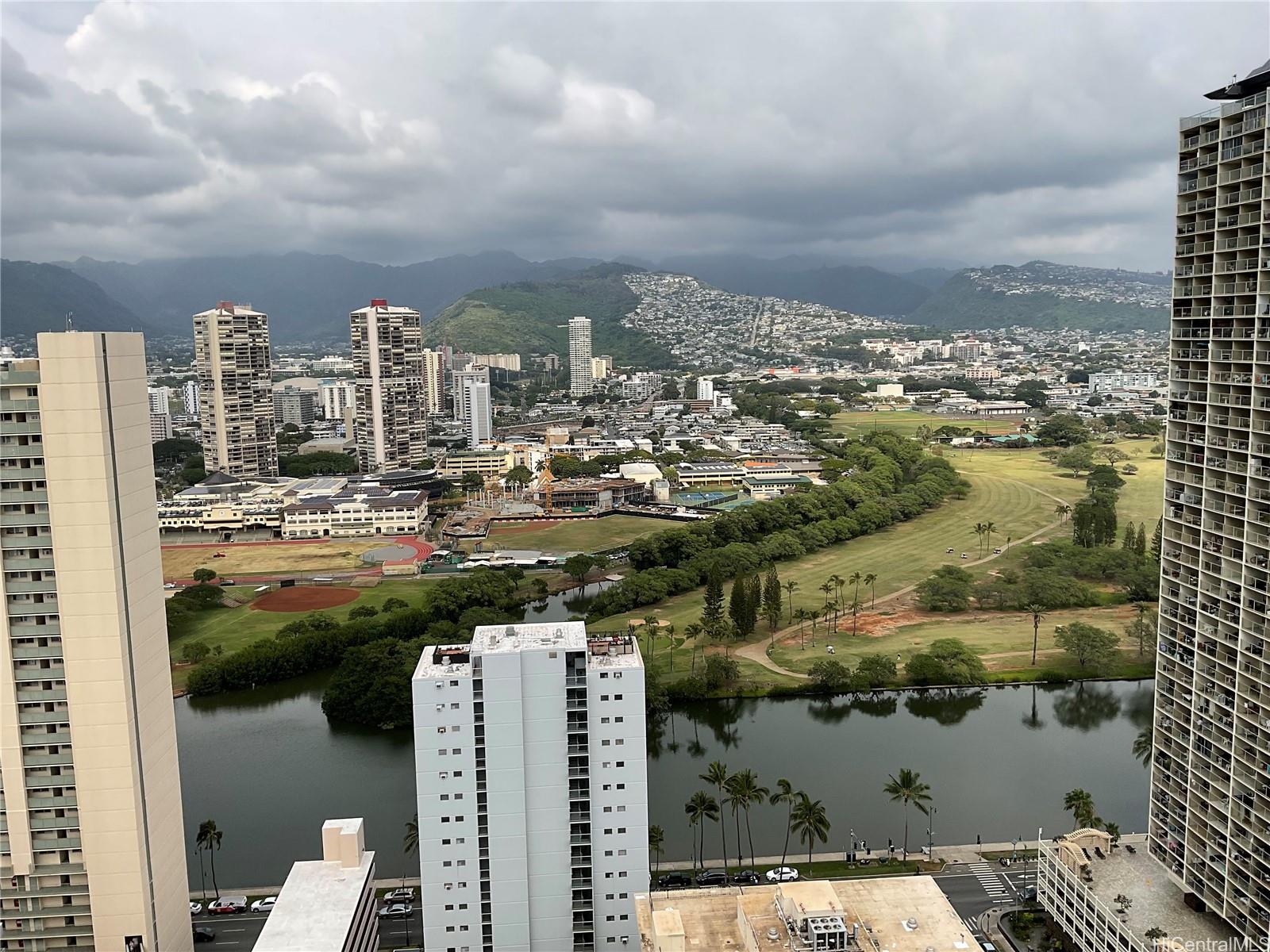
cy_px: 476
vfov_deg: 48.2
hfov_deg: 61.7
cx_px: 635
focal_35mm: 29
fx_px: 1064
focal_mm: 3
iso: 16
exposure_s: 1/2667
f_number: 1.8
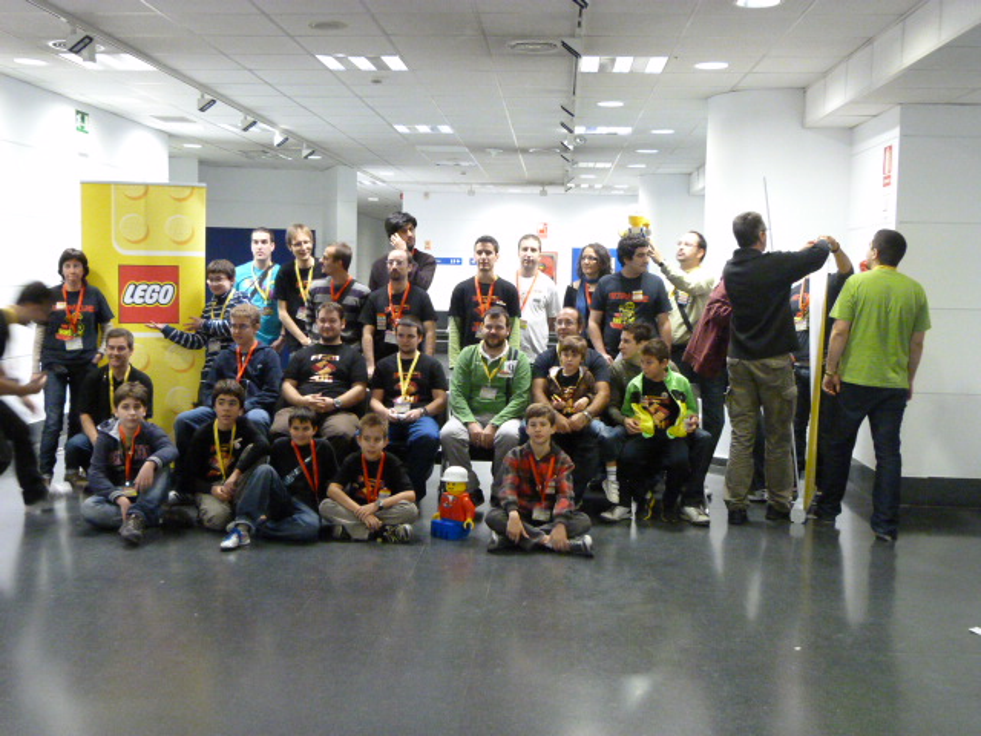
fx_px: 1105
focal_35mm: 39
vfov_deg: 36.8
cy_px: 368
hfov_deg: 47.9
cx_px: 490
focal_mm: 7
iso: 800
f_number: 3.1
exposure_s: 1/15
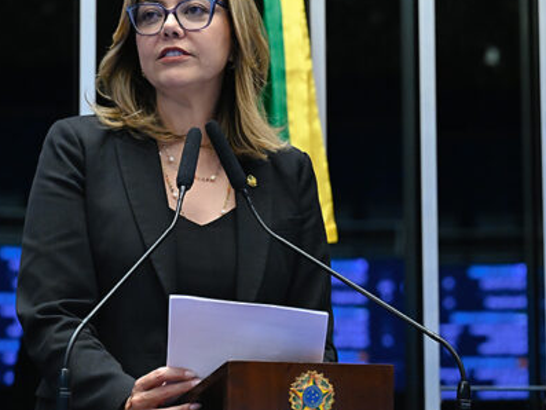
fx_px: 2335
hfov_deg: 13.3
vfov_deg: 10.0
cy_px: 187
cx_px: 194
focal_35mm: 148
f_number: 5
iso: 6400
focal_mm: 102
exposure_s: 1/125
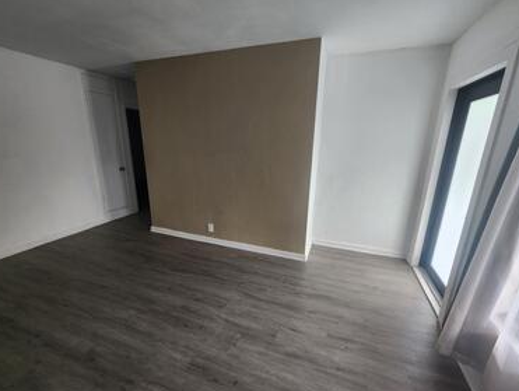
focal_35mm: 14
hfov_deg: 102.0
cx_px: 260
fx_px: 210
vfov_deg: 85.7
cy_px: 203
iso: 80
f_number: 2.2
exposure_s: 1/60
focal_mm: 2.2
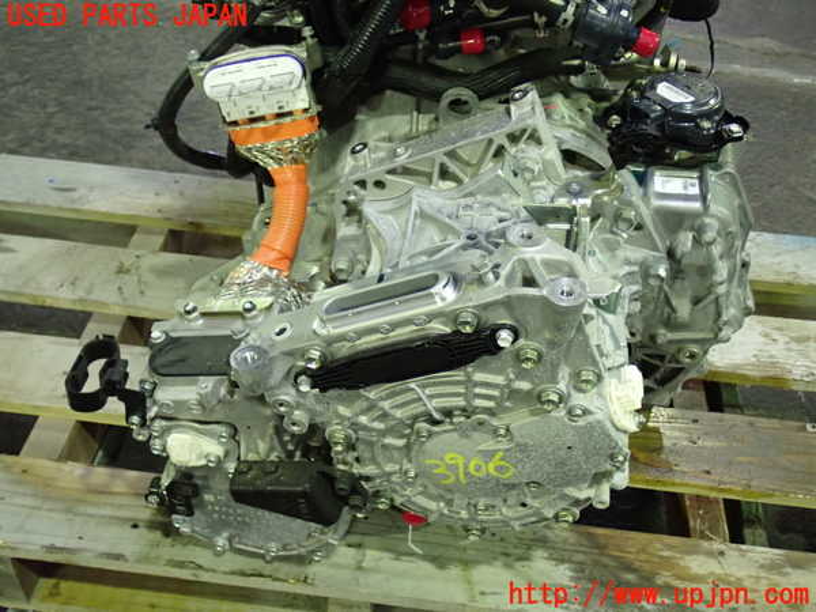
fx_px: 966
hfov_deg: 45.8
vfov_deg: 35.1
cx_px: 408
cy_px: 306
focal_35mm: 41
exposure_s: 1/30
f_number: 2.8
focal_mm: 7.31
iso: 800
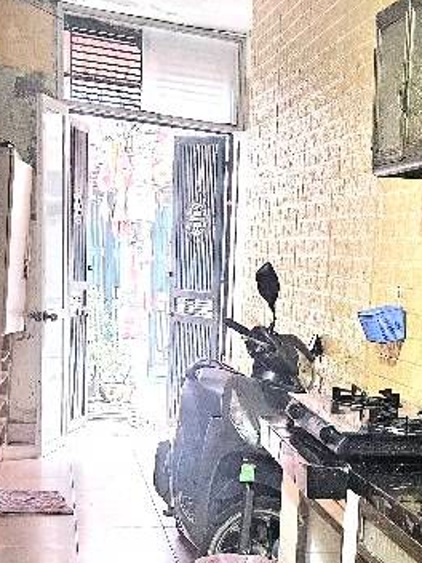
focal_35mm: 67
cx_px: 464
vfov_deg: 28.0
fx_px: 1089
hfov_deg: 20.9
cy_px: 501
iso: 800
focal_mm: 5.4
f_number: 1.8
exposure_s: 1/101
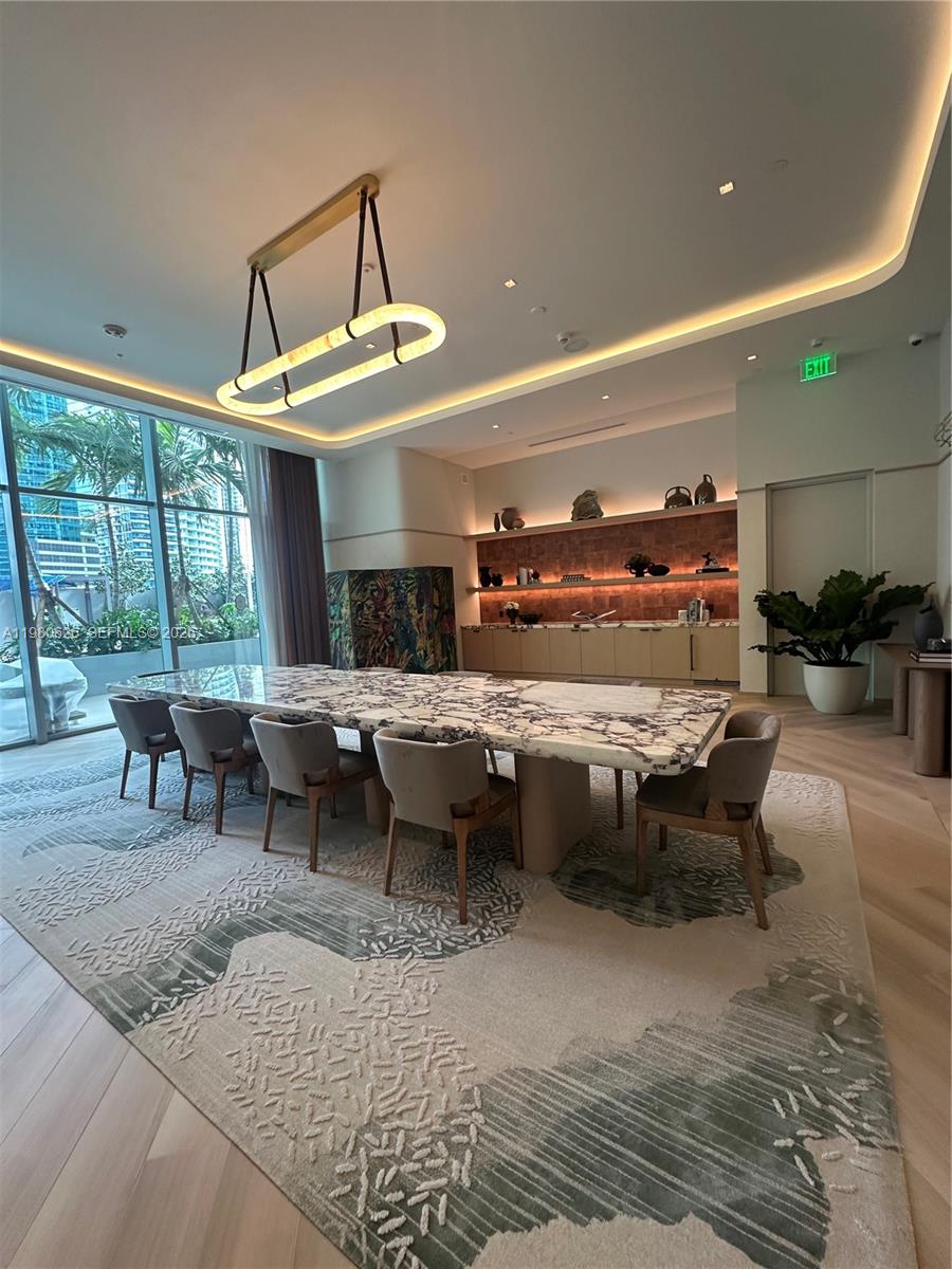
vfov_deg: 102.1
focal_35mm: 14
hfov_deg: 85.7
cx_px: 476
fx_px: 513
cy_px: 634
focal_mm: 2.22
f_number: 2.2
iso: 160
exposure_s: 1/60
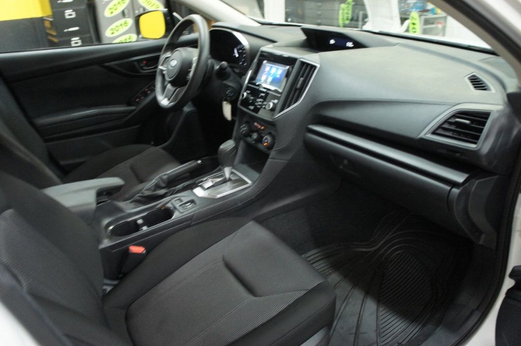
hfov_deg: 67.4
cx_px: 260
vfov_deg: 47.9
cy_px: 173
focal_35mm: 27
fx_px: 390
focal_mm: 18
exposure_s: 1/30
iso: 1600
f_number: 3.5
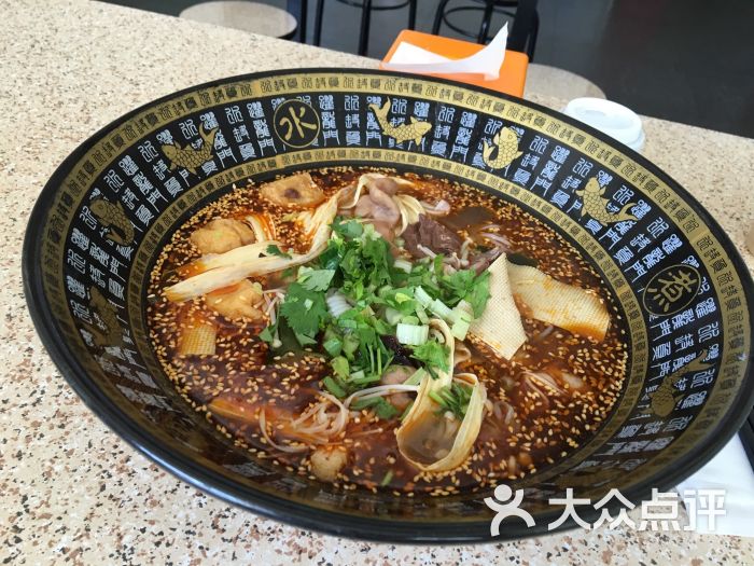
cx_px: 377
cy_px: 283
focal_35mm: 29
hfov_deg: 61.7
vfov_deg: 48.2
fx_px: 632
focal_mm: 4.15
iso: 40
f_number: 2.2
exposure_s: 1/33
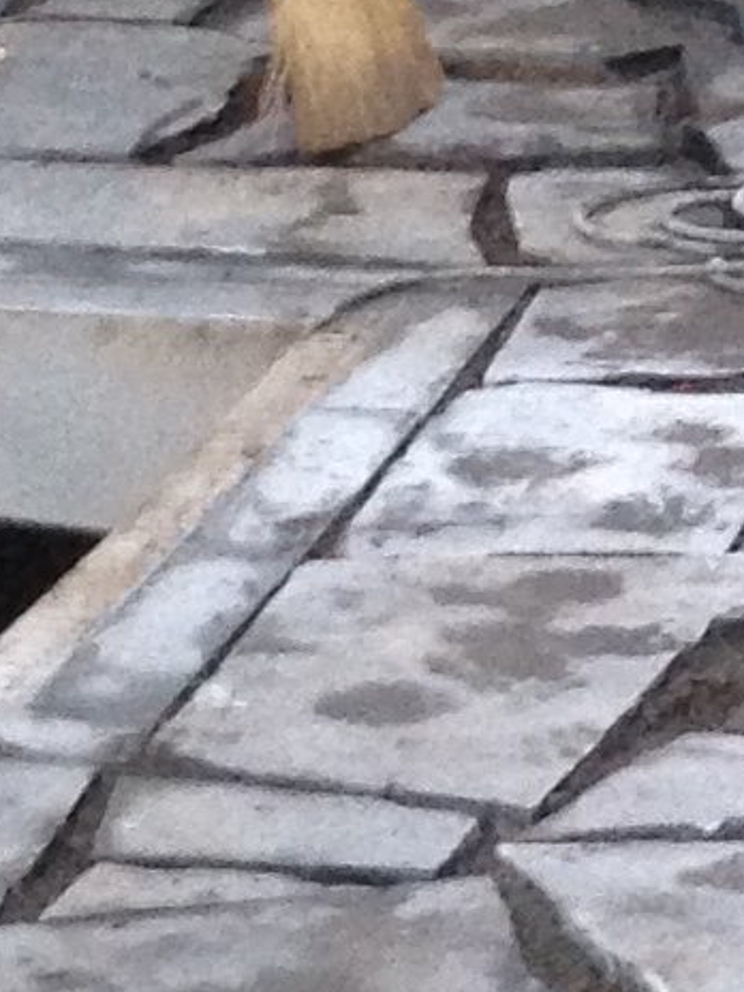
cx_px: 1475
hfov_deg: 6.2
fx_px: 6648
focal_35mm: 232
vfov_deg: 8.5
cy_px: 314
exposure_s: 1/20
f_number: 2.4
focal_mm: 4.12
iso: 250
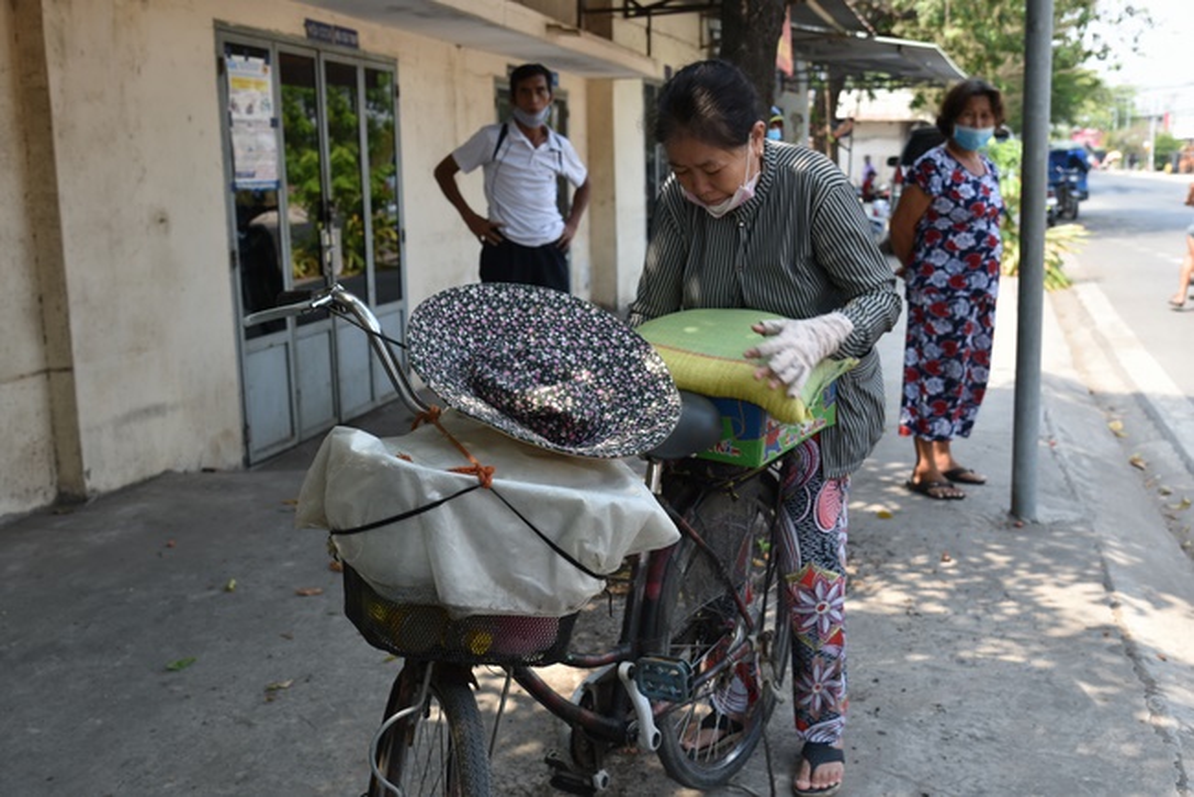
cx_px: 597
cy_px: 398
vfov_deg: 35.1
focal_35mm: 38
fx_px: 1261
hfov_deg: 50.7
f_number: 6.3
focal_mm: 38
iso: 200
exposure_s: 1/160
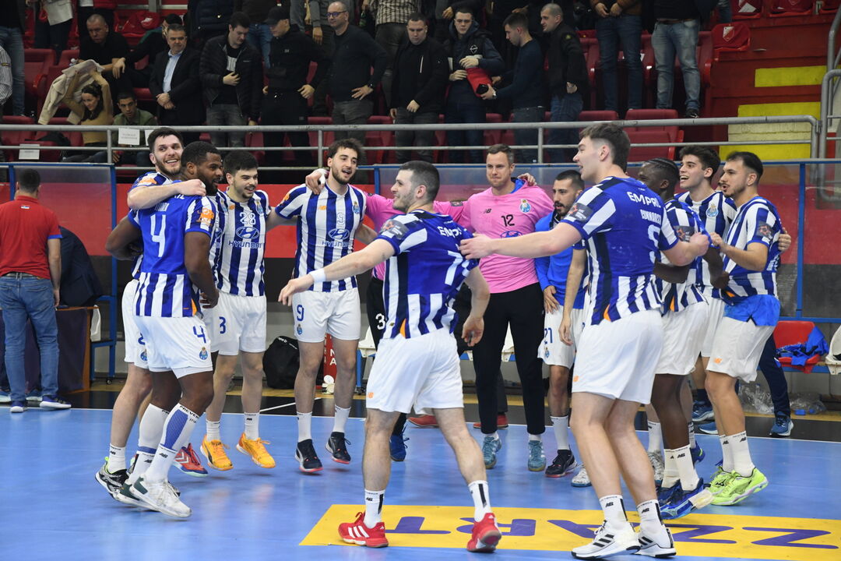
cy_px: 280
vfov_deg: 16.7
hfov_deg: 24.8
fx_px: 1915
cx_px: 420
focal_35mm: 82
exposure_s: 1/250
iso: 3200
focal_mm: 82
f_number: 8
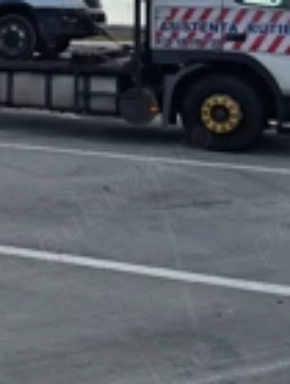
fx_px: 734
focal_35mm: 66
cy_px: 8
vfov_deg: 27.8
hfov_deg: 21.1
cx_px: -36
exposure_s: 1/10000
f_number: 1.8
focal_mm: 5.54
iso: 40
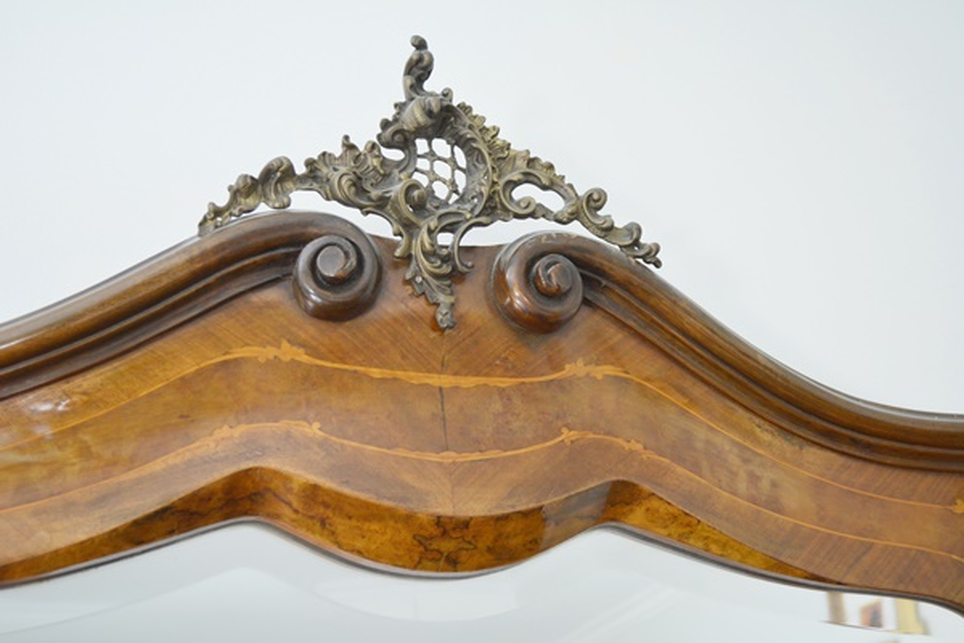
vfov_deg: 26.5
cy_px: 322
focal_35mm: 51
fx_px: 1366
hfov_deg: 38.9
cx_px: 482
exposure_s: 1/60
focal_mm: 34
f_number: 5
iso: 720
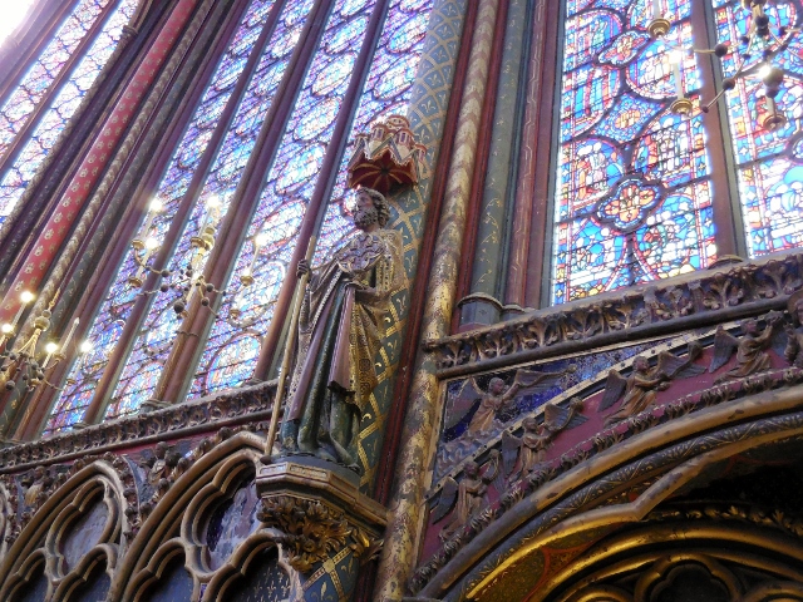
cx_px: 402
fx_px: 766
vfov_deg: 42.9
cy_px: 301
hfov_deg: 55.4
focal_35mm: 33
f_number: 3.7
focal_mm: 5.9
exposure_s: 1/25
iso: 800
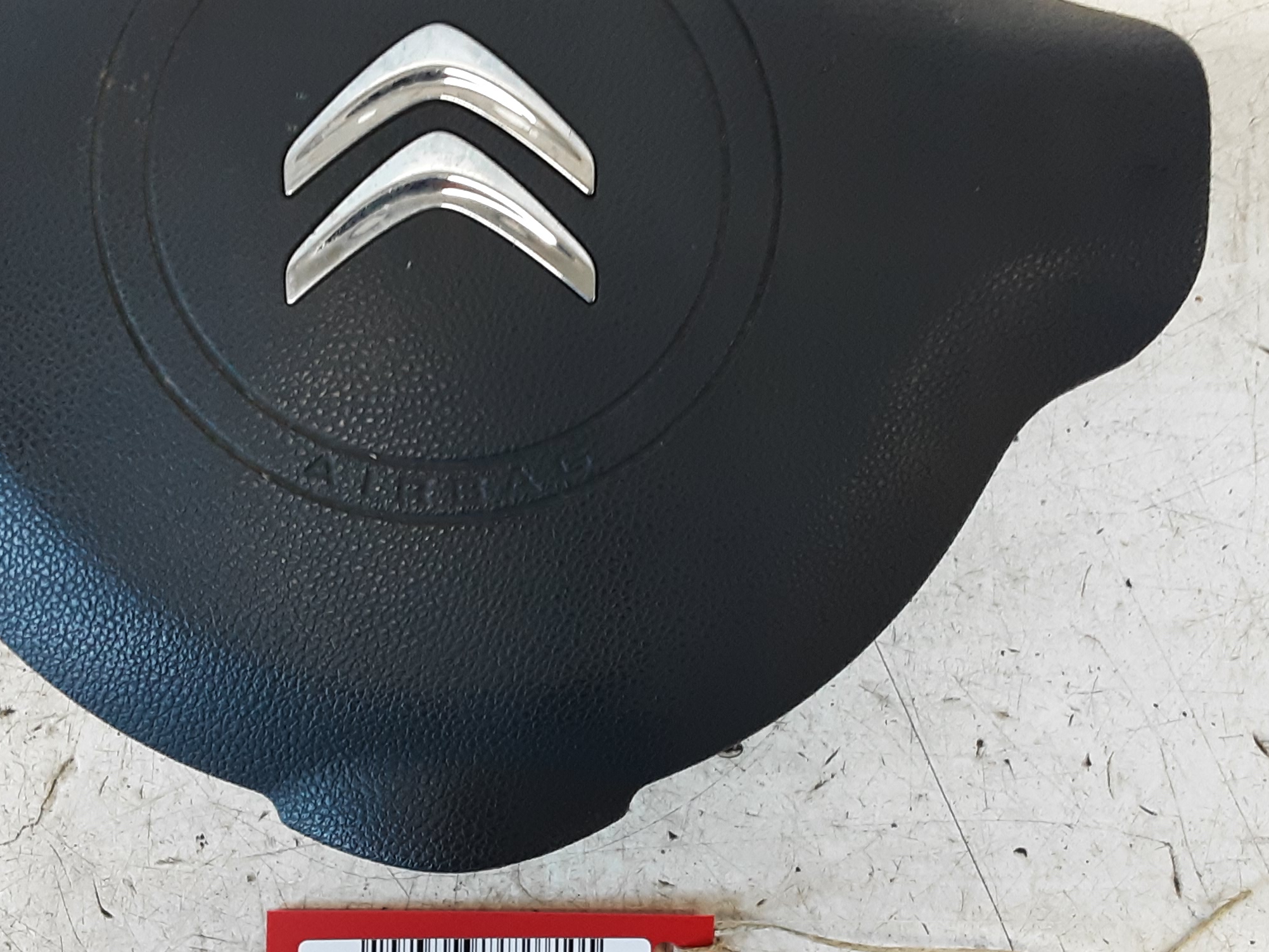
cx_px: 554
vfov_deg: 32.8
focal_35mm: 44
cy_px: 532
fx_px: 1613
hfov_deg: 42.9
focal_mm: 2.91
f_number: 1.9
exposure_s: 1/33
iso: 125
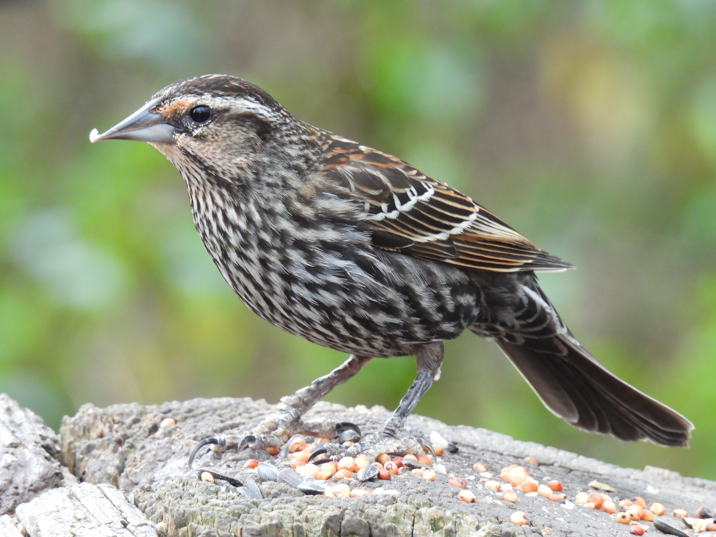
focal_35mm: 1164
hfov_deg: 1.7
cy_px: 261
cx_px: 351
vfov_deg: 1.3
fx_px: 24076
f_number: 5.6
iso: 400
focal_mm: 196
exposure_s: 1/60
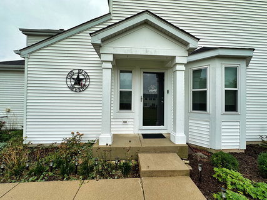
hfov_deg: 102.1
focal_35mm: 14
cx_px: 134
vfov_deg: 85.6
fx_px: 108
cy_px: 100
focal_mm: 2.22
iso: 40
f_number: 2.2
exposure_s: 1/861
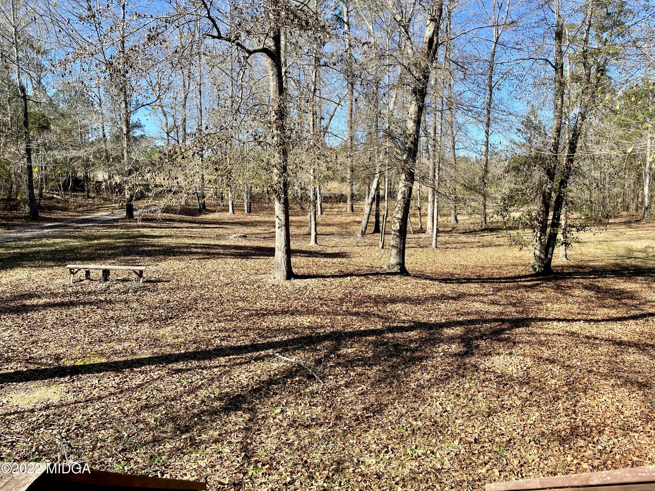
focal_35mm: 26
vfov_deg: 53.1
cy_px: 246
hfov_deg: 67.3
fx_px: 492
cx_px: 328
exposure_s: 1/1238
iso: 32
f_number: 1.6
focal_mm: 5.1
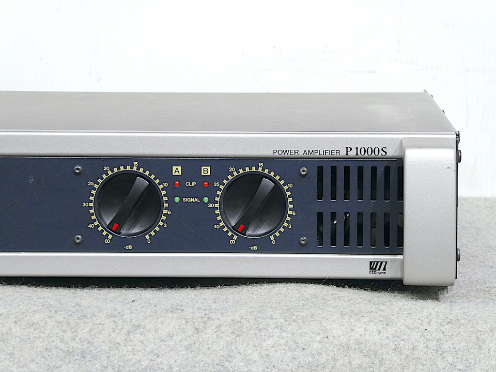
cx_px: 248
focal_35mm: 115
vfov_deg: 12.9
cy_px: 186
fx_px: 1648
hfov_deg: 17.1
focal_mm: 20.6
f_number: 5.1
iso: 200
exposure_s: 1/8
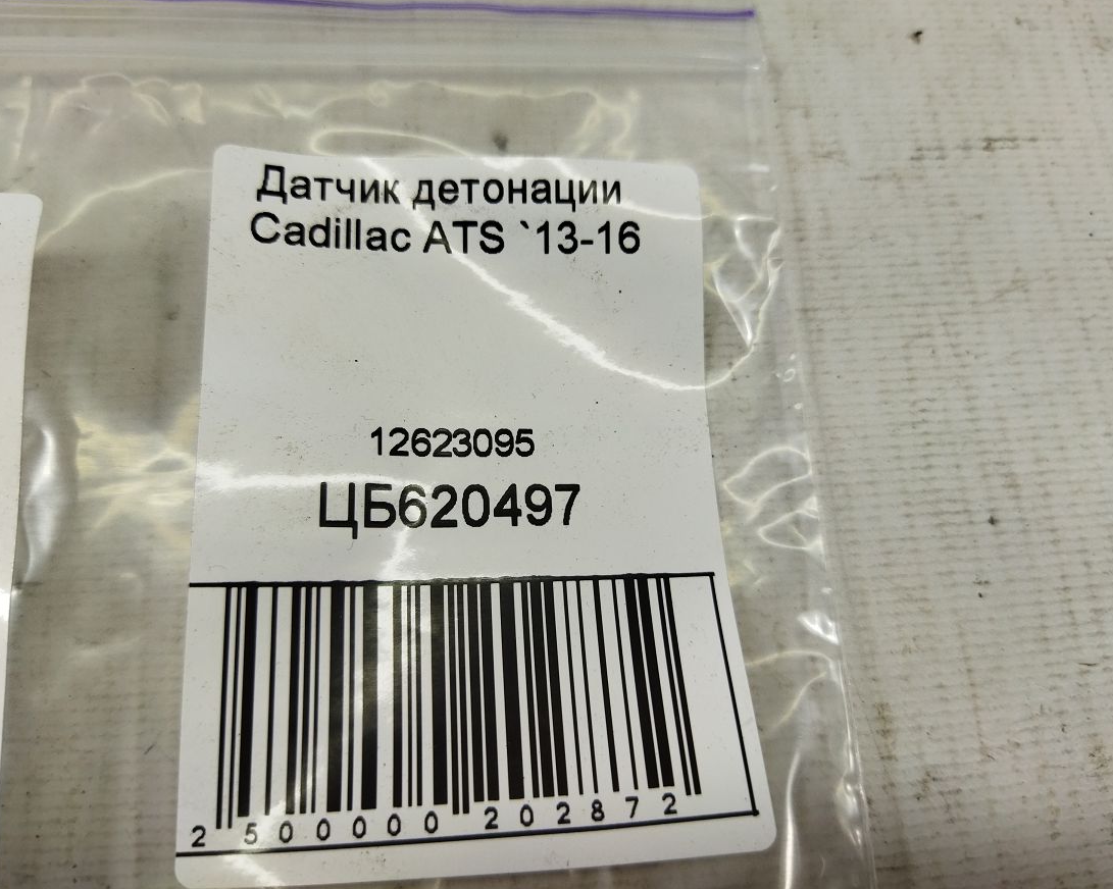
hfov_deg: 60.5
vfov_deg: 49.9
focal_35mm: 29
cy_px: 435
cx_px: 541
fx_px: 955
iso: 100
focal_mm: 4.71
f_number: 1.79
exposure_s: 1/231
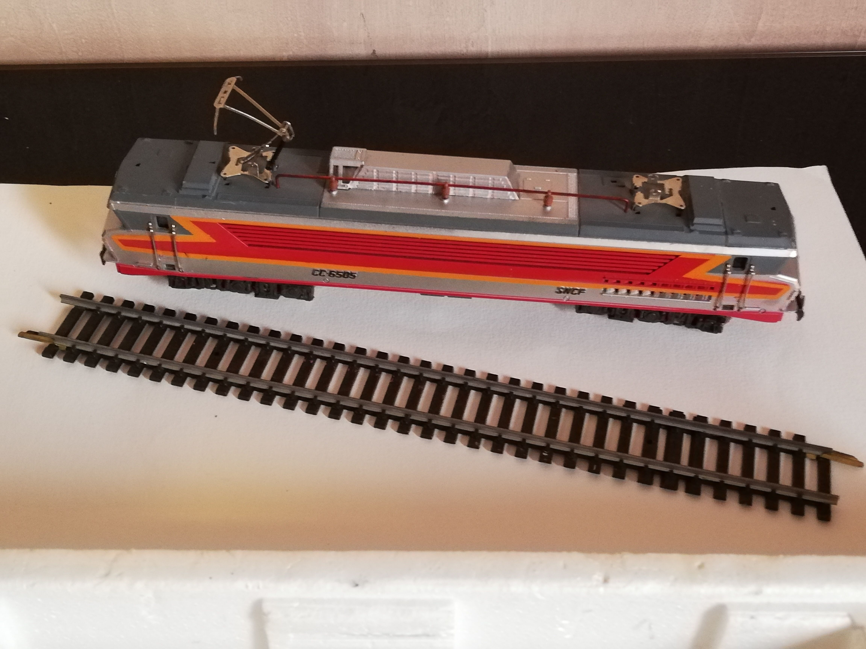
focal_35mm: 43
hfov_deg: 43.9
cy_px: 324
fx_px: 1076
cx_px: 433
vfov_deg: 33.6
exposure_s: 1/20
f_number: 2.2
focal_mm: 3.81
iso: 500
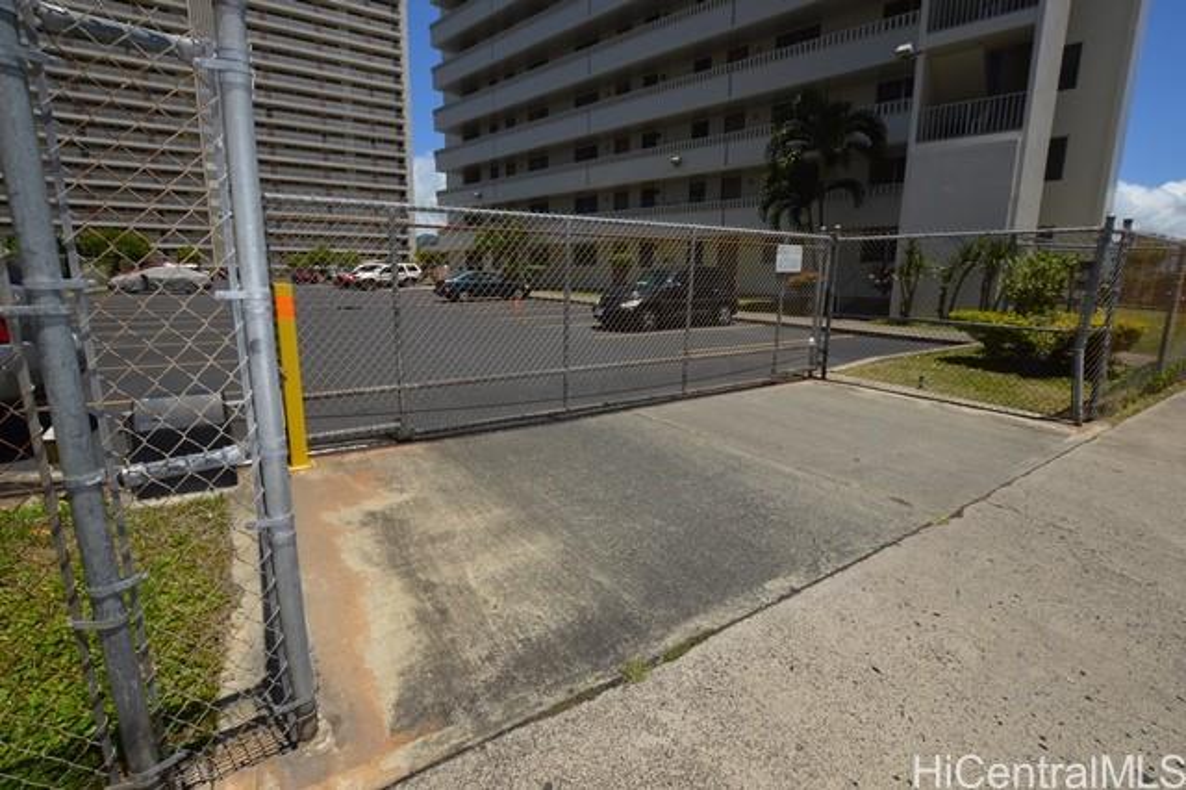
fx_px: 494
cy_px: 395
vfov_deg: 77.3
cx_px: 593
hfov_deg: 100.4
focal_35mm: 15
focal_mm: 10
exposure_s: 1/200
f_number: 10
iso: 100
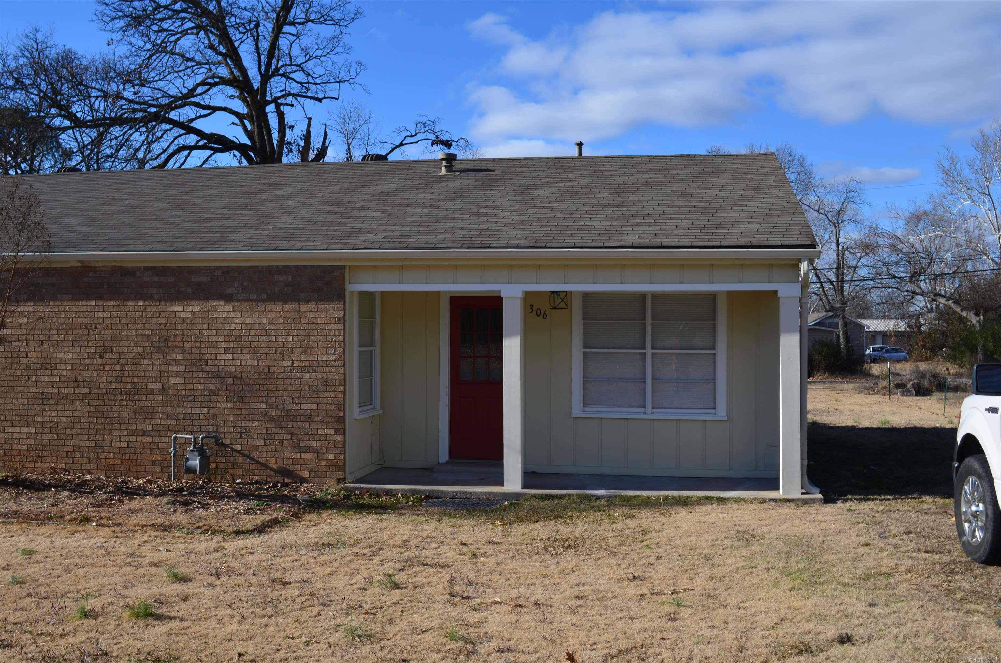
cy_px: 332
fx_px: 999
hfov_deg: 53.2
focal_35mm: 36
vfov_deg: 36.7
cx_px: 500
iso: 110
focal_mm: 24
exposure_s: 1/125
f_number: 11
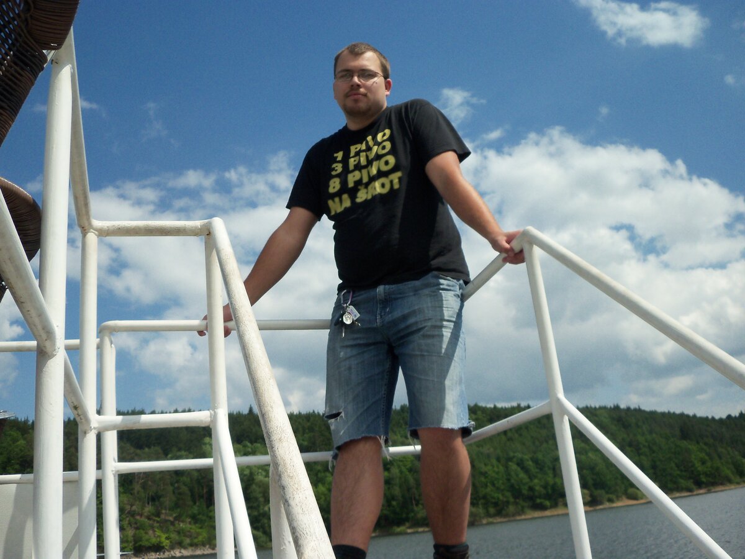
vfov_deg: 41.8
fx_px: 732
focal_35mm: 34
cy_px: 280
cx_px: 372
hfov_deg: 54.0
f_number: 8.8
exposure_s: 1/320
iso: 80
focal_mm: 5.7
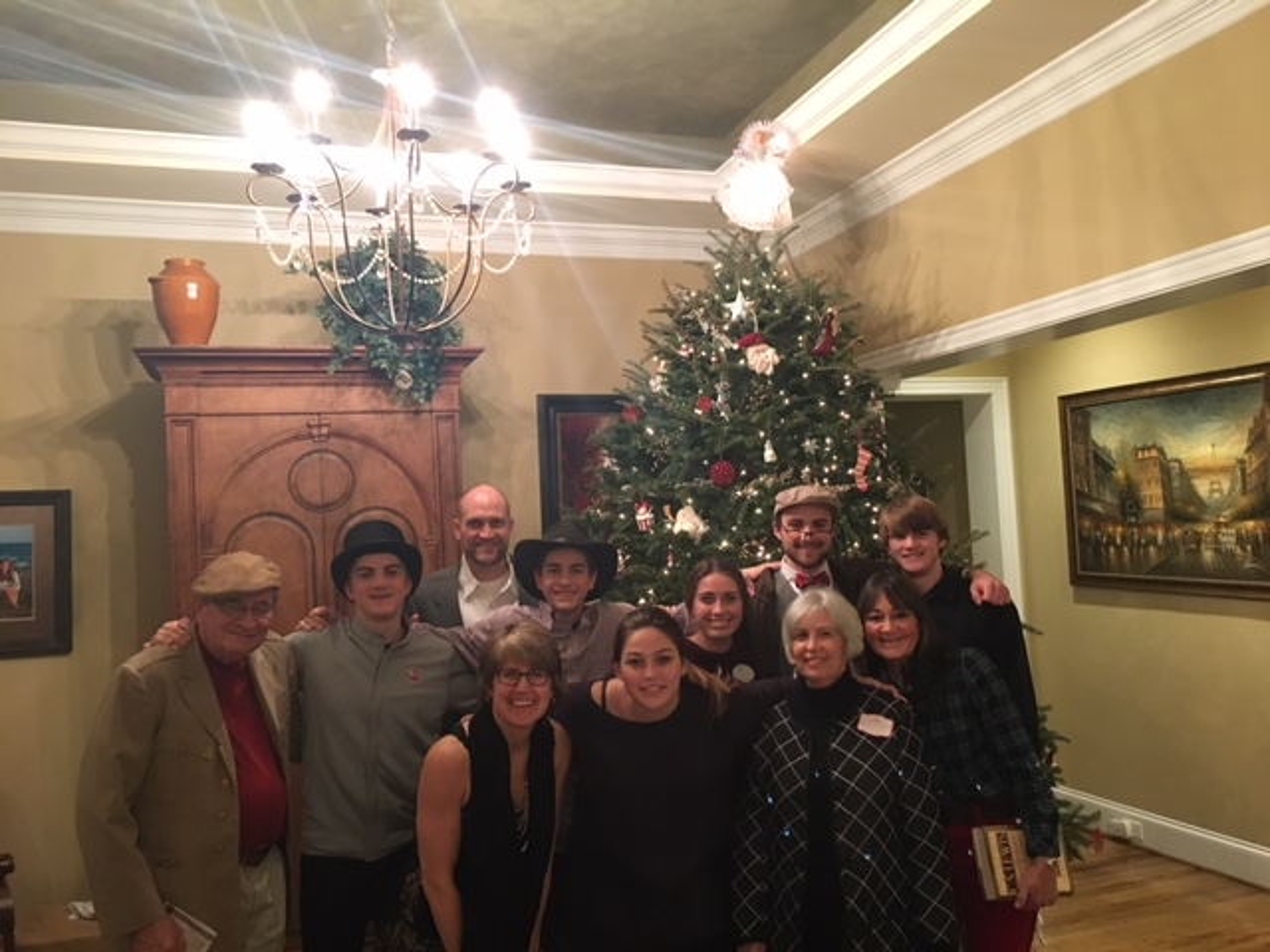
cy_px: 476
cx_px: 635
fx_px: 1064
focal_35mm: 29
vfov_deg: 48.2
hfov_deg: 61.7
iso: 250
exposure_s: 1/15
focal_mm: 4.15
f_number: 2.2
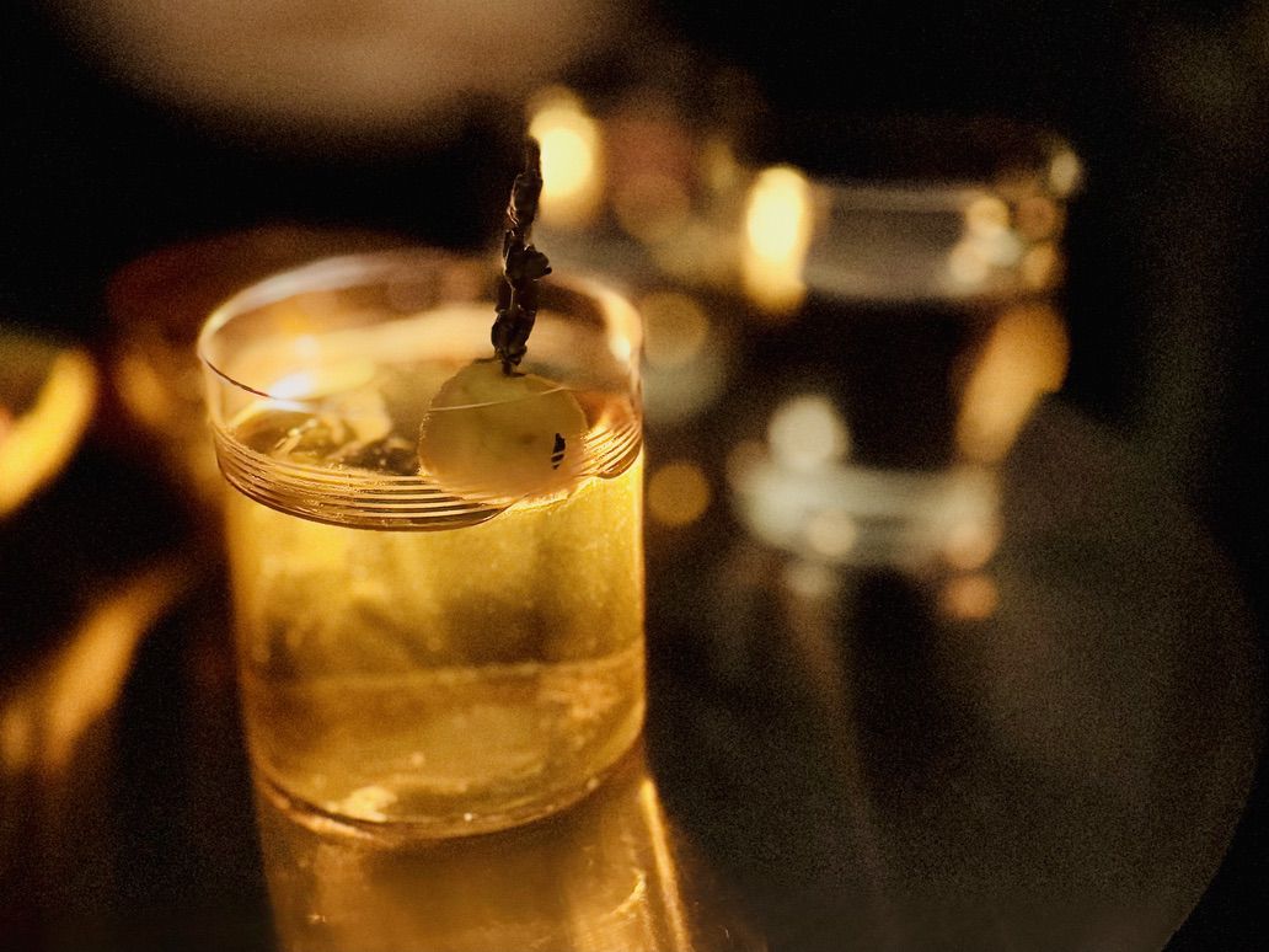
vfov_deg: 56.8
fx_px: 880
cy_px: 476
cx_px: 634
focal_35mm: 24
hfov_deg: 71.6
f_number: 1.78
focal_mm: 6.76
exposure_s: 1/30
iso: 1000
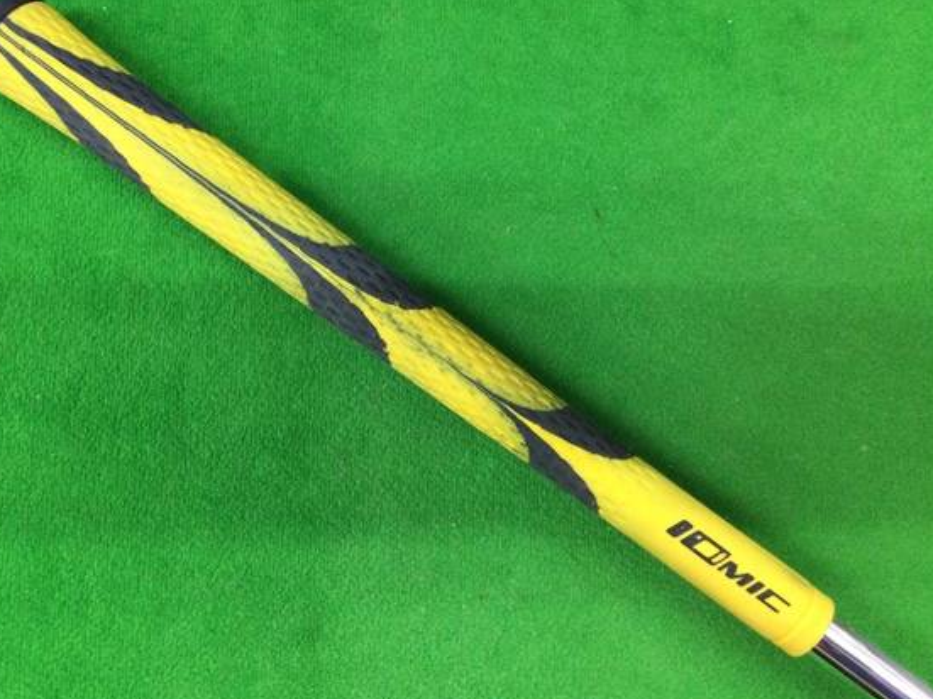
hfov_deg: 51.2
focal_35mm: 36
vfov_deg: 39.6
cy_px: 345
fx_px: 970
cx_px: 408
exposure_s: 1/30
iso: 160
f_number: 2.4
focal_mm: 3.3
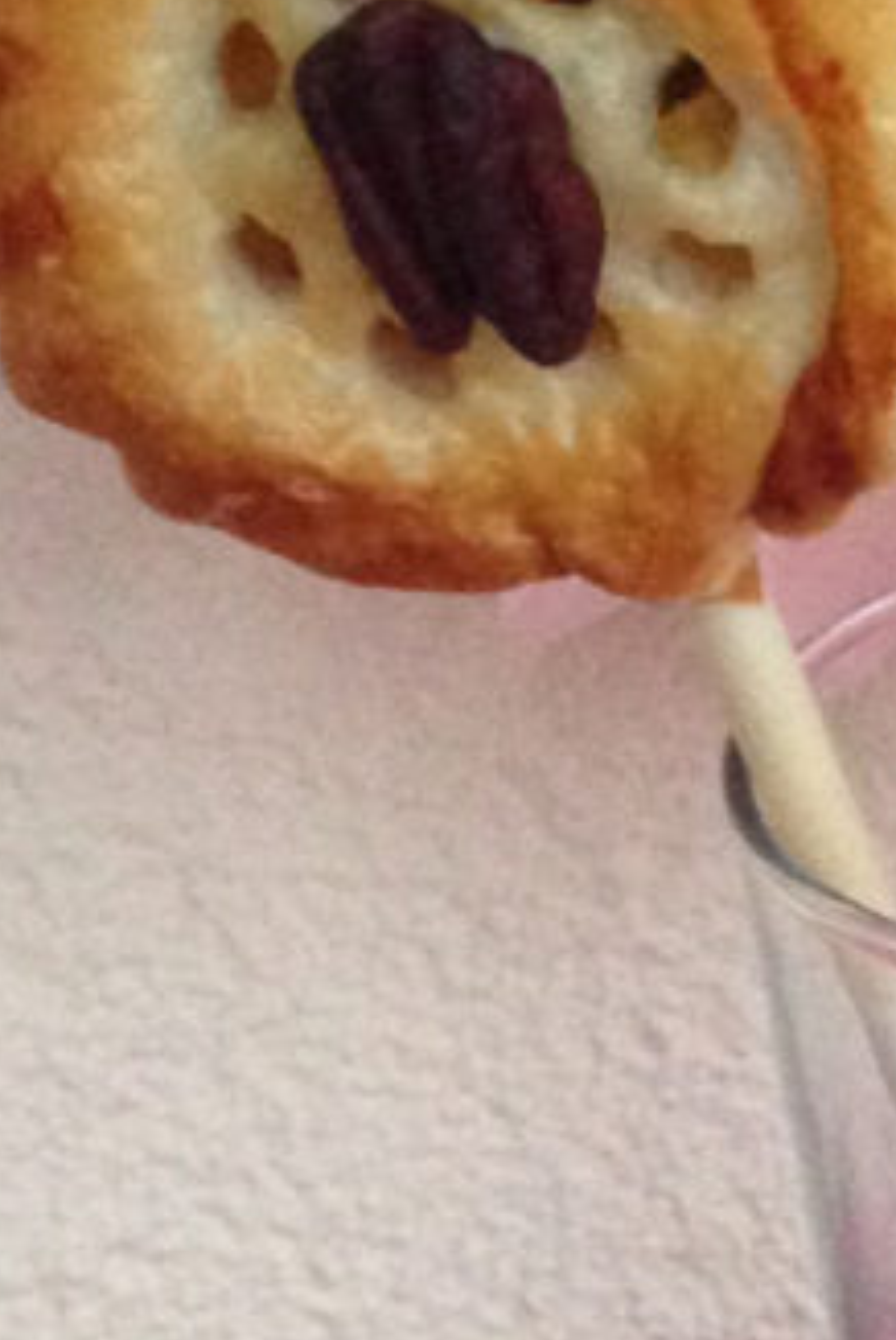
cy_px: 1102
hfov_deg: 8.4
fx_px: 6109
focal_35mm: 164
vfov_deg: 12.5
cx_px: 760
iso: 320
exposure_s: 1/20
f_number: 2.4
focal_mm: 4.12
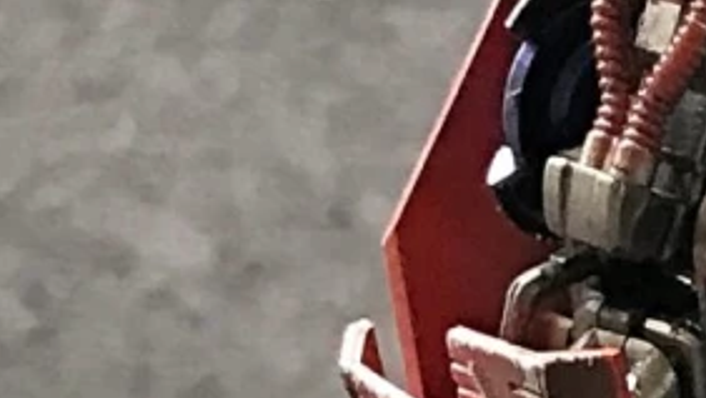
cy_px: 1079
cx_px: 1818
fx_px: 4046
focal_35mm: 216
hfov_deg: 8.8
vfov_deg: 5.4
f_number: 1.8
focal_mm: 3.99
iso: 32
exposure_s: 1/25
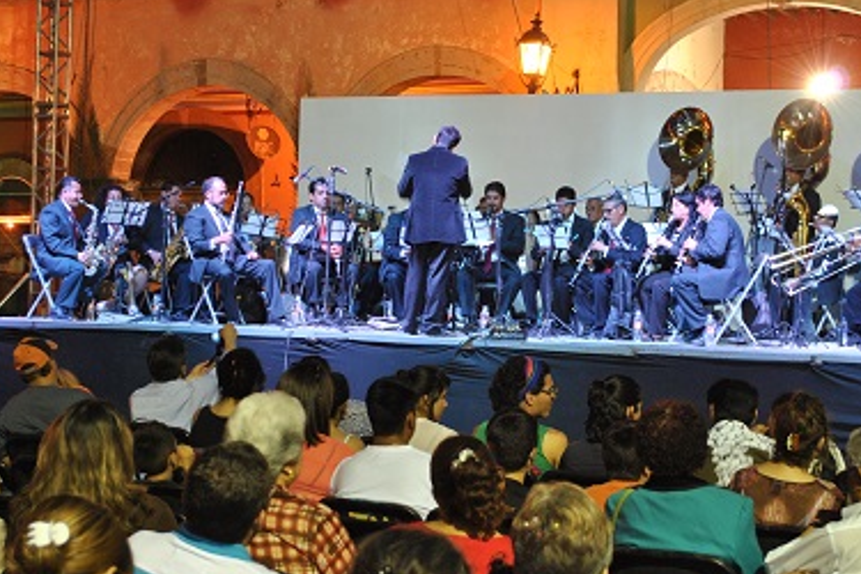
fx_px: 1818
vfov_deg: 17.9
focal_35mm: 76
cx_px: 459
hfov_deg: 26.6
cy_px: 262
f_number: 5
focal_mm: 38
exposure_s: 1/10
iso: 400
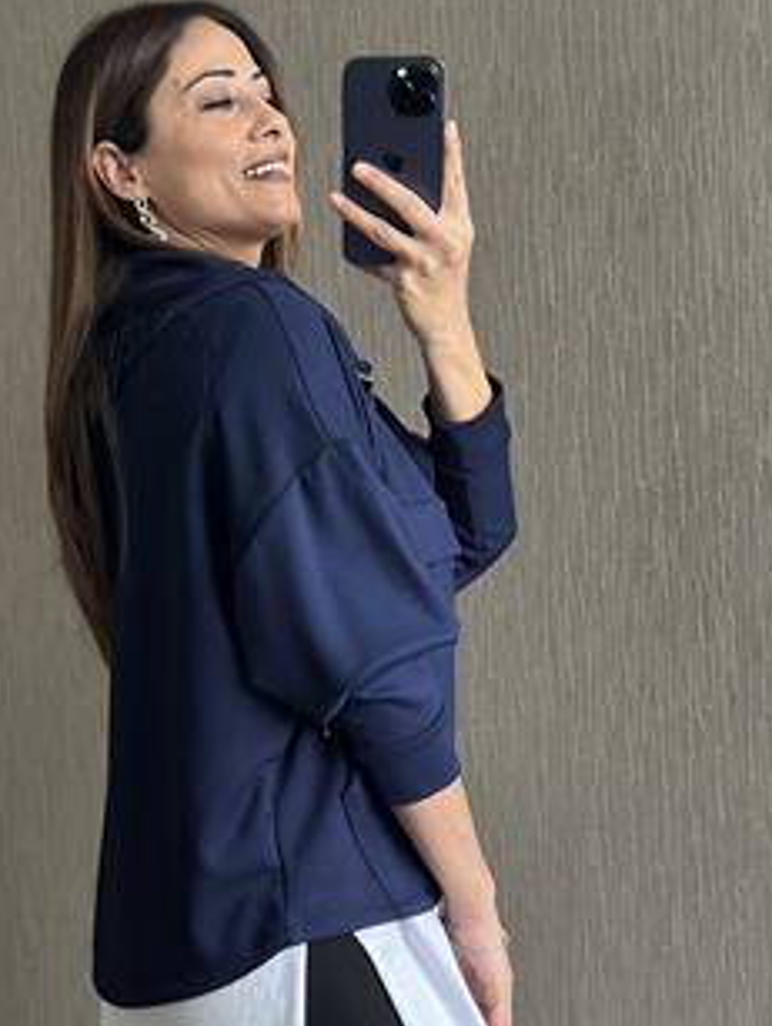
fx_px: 2344
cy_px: 668
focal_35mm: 79
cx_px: 304
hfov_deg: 18.7
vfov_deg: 24.6
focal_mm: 6.86
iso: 320
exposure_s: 1/33
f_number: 1.78
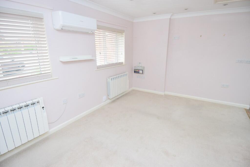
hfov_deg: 90.0
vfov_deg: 67.5
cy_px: 84
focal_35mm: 18
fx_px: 125
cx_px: 125
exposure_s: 1/80
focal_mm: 12
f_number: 4.5
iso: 400
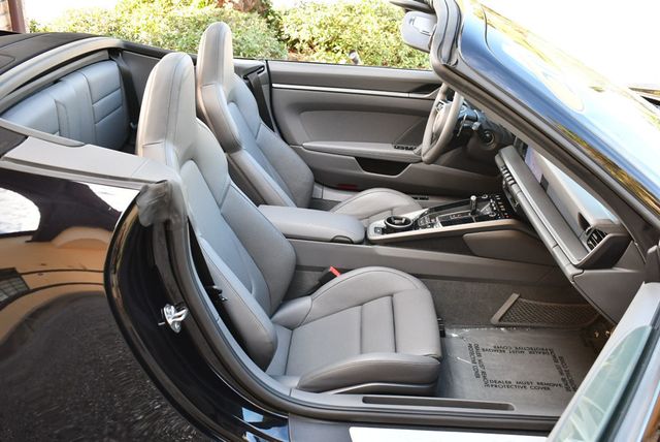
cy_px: 221
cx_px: 330
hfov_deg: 53.1
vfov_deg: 36.9
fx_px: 661
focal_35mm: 36
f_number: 3.5
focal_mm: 18
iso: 560
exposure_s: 1/250
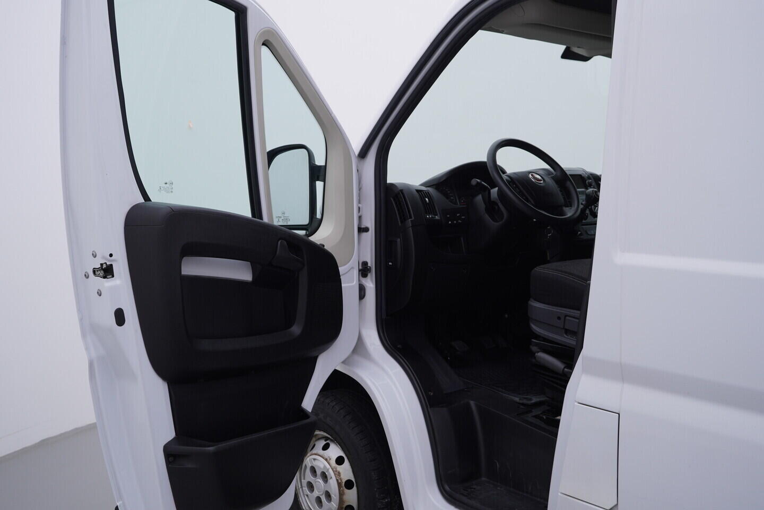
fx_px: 764
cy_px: 255
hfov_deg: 53.1
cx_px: 382
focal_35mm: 36
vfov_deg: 36.9
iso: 125
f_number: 4
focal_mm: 24
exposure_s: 1/80
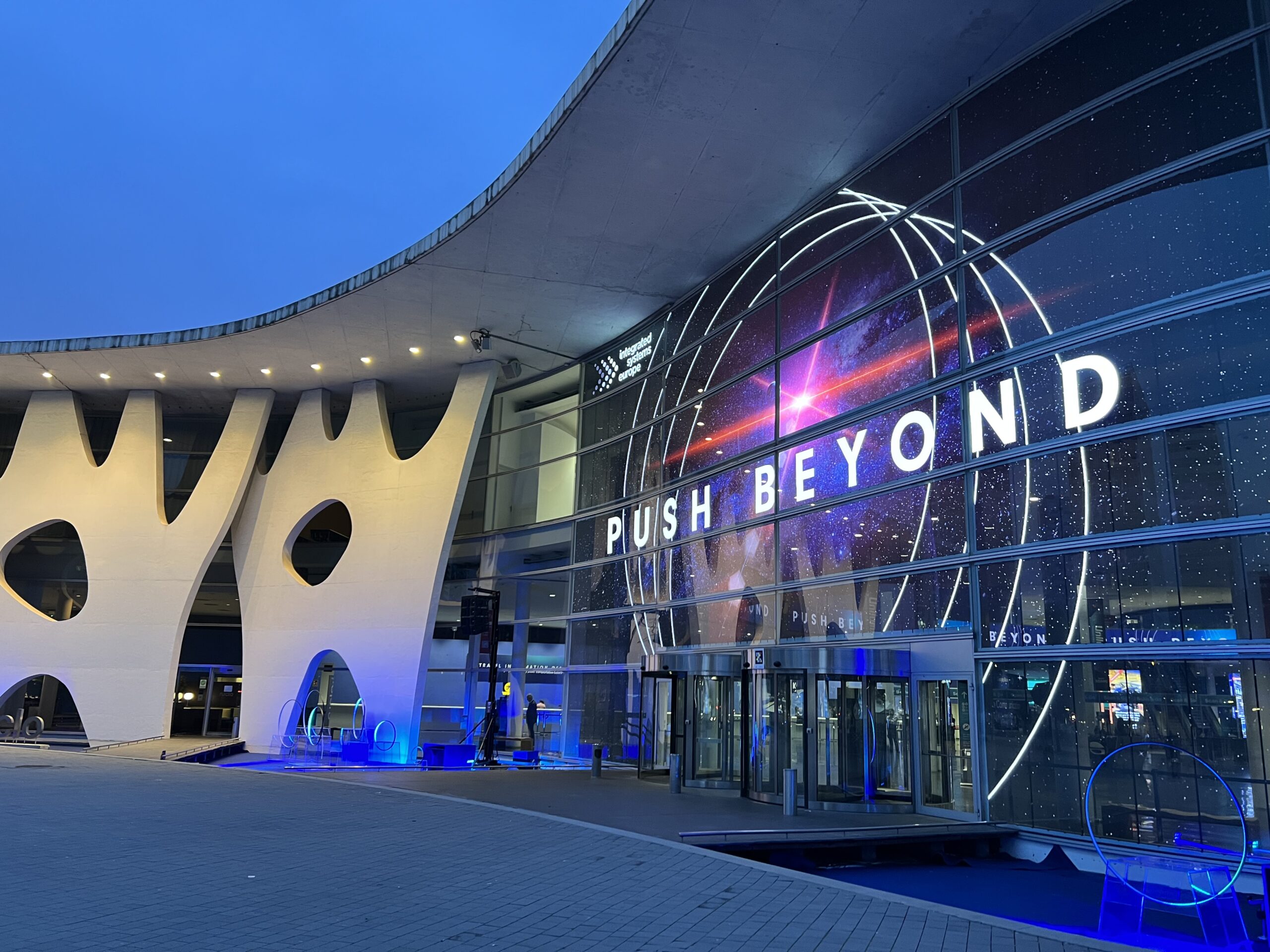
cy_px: 476
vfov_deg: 53.1
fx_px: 954
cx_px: 635
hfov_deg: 67.3
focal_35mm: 26
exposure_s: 1/50
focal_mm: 5.7
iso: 250
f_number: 1.5
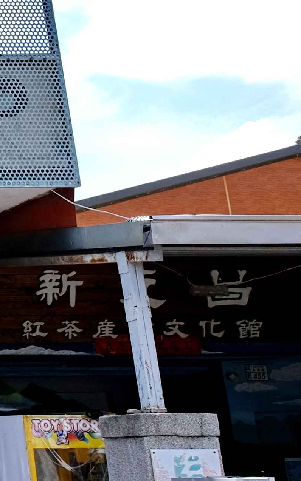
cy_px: 105
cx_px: -552
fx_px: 1247
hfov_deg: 10.5
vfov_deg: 21.6
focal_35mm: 95
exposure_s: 1/1100
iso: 100
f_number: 2.8
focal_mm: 13
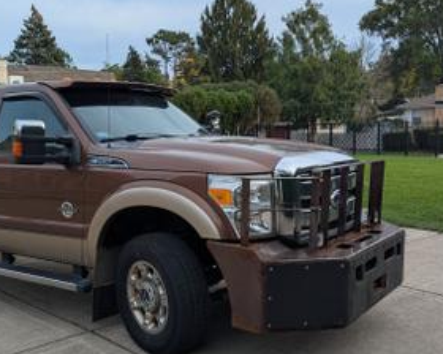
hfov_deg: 43.2
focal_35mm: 42
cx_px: 149
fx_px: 551
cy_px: 185
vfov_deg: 35.7
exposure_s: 1/1068
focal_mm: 6.81
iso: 46
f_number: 1.85
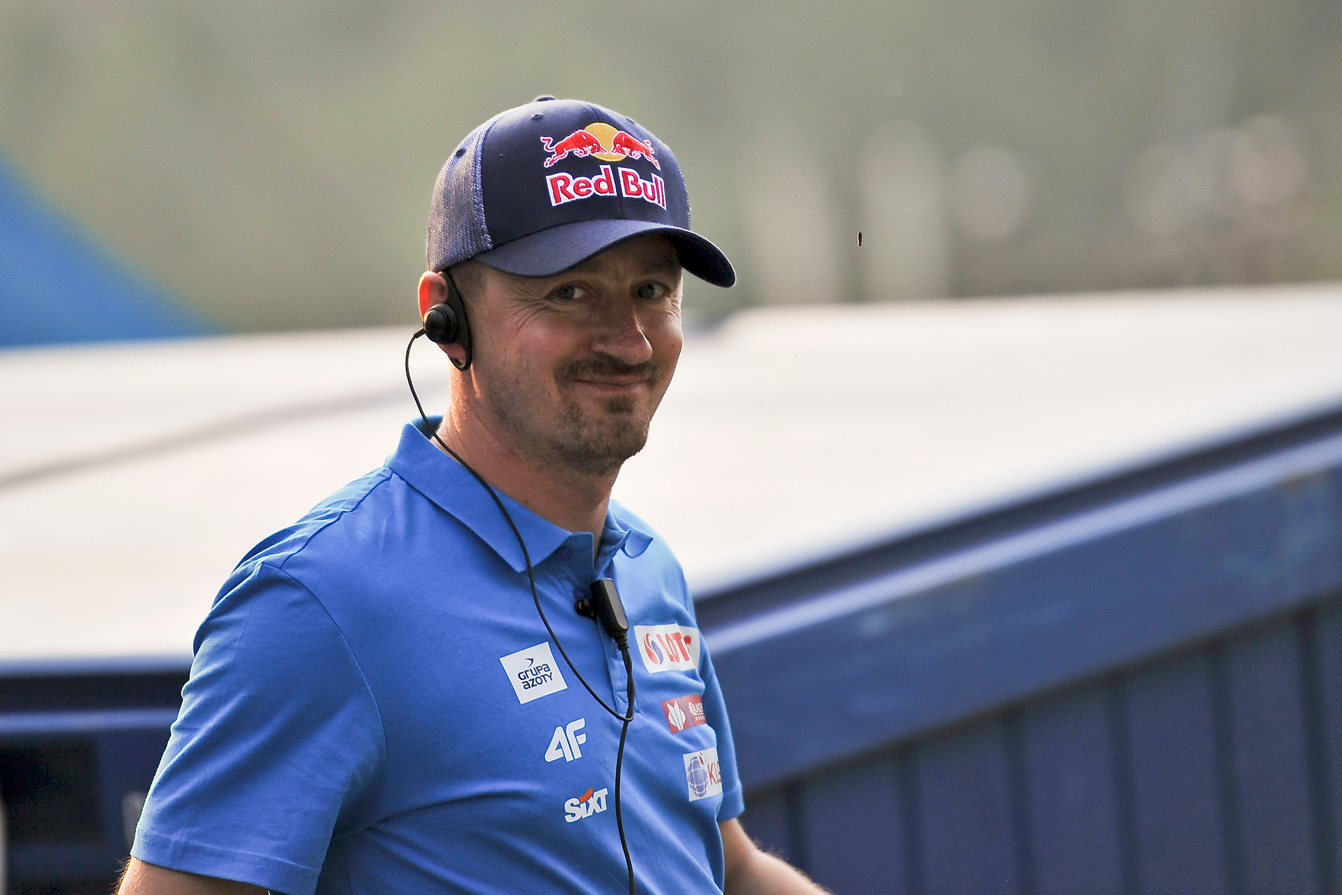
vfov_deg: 6.9
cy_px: 448
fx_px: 7455
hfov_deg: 10.3
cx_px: 671
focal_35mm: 200
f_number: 2.8
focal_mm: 200
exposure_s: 1/1600
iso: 400
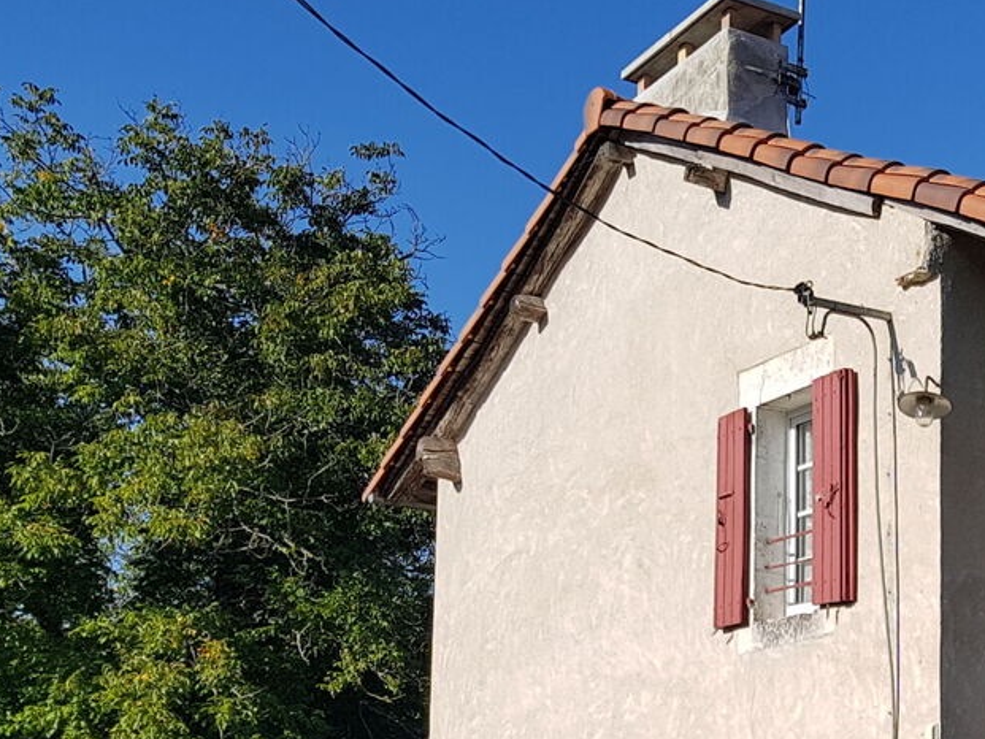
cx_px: 1033
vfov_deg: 21.0
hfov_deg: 27.0
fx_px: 1907
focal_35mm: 67
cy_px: 795
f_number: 1.7
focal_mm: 4.2
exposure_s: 1/2312
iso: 40
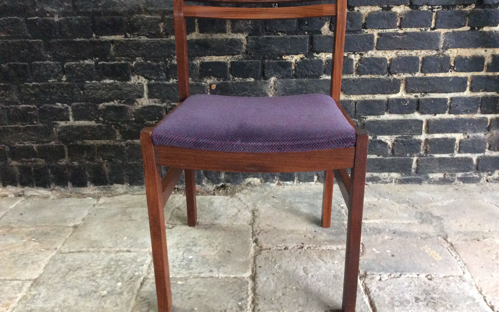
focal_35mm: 34
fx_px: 462
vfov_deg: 37.2
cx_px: 250
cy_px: 142
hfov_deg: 56.7
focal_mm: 3.3
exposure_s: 1/25
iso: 250
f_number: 2.4
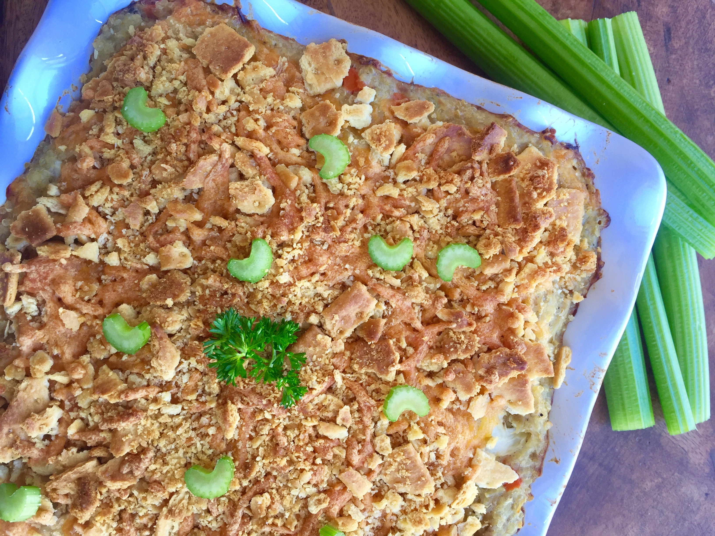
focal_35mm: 29
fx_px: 599
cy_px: 268
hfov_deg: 61.7
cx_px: 358
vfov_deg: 48.2
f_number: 2.2
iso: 40
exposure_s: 1/120
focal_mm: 4.15
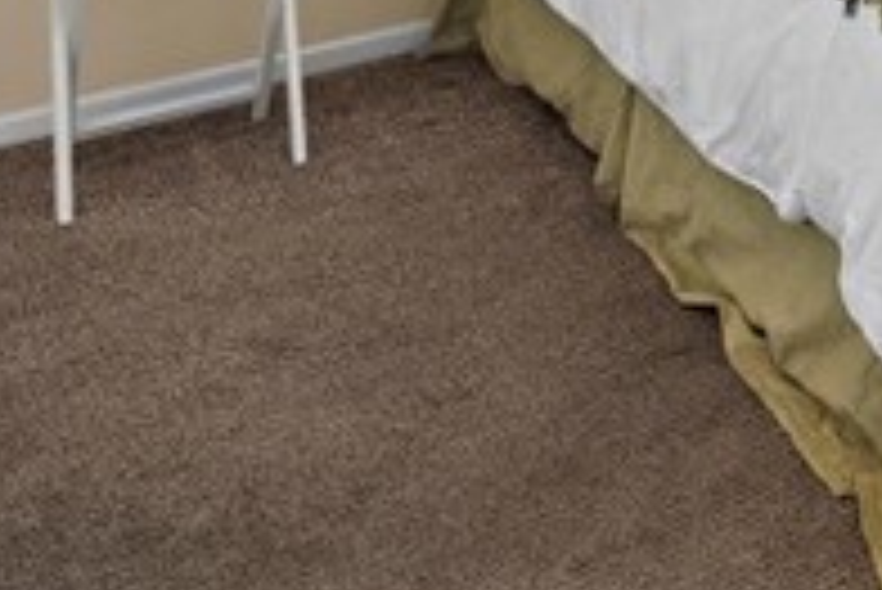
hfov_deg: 22.9
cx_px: 1296
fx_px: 1790
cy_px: -655
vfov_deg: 14.7
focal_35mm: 73
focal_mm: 14
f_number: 8
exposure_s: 1/4
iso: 250
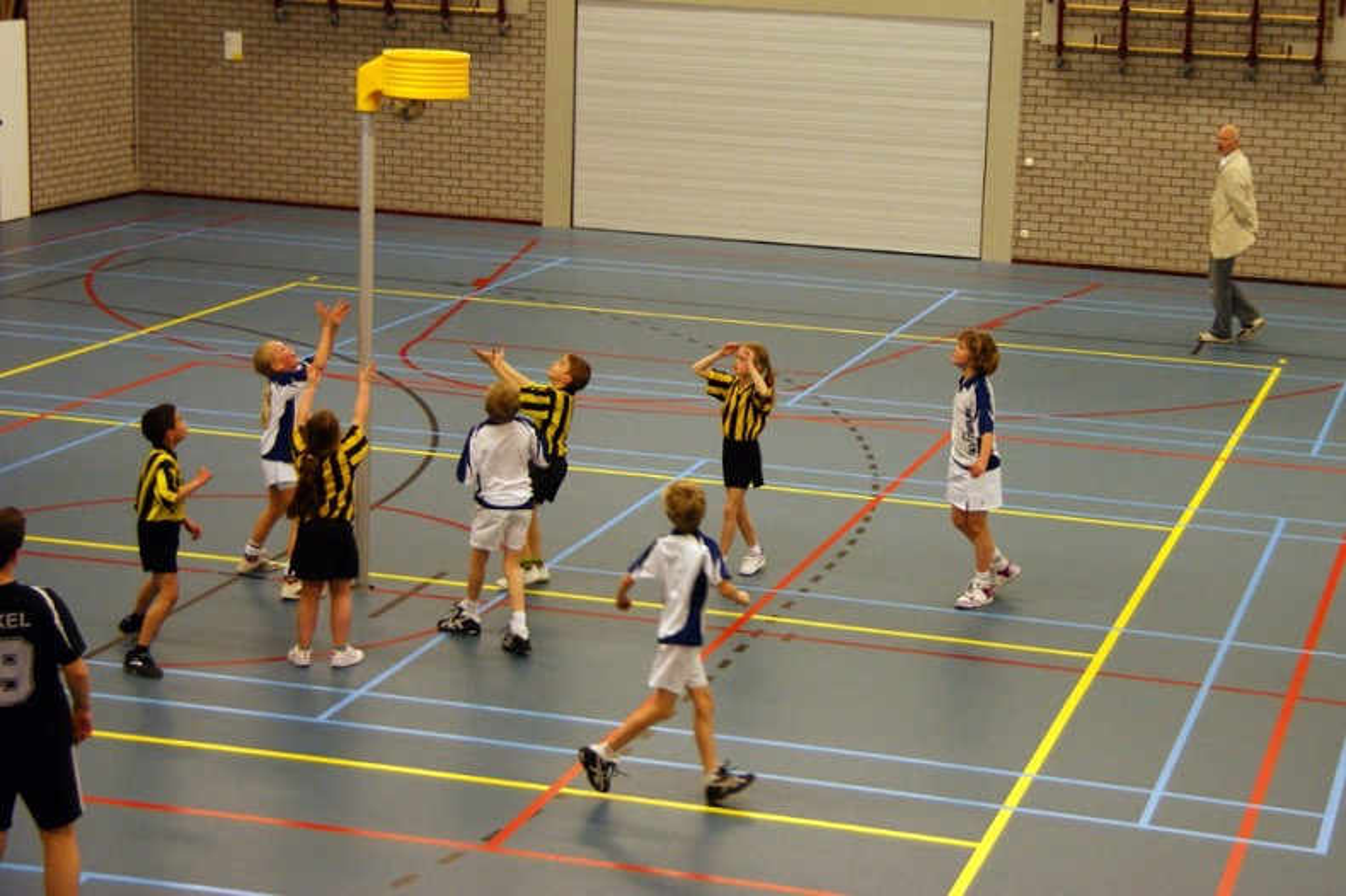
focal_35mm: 52
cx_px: 673
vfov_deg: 25.7
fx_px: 1962
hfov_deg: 37.9
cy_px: 448
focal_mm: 35
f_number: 4.5
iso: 800
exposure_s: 1/100
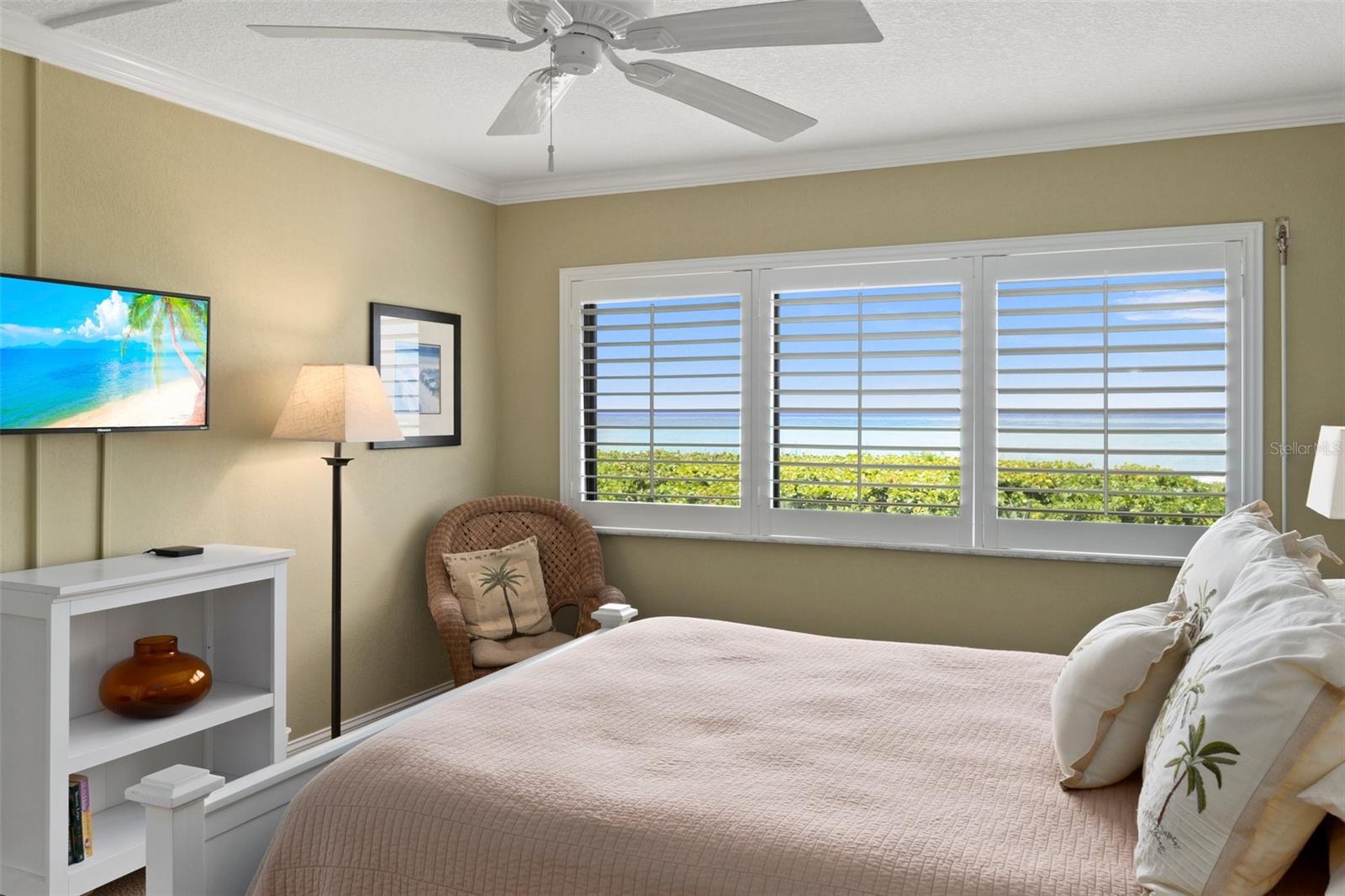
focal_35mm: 27
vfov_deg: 47.9
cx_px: 672
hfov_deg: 67.4
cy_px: 448
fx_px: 1008
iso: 320
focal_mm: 18
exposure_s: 1/8
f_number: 8
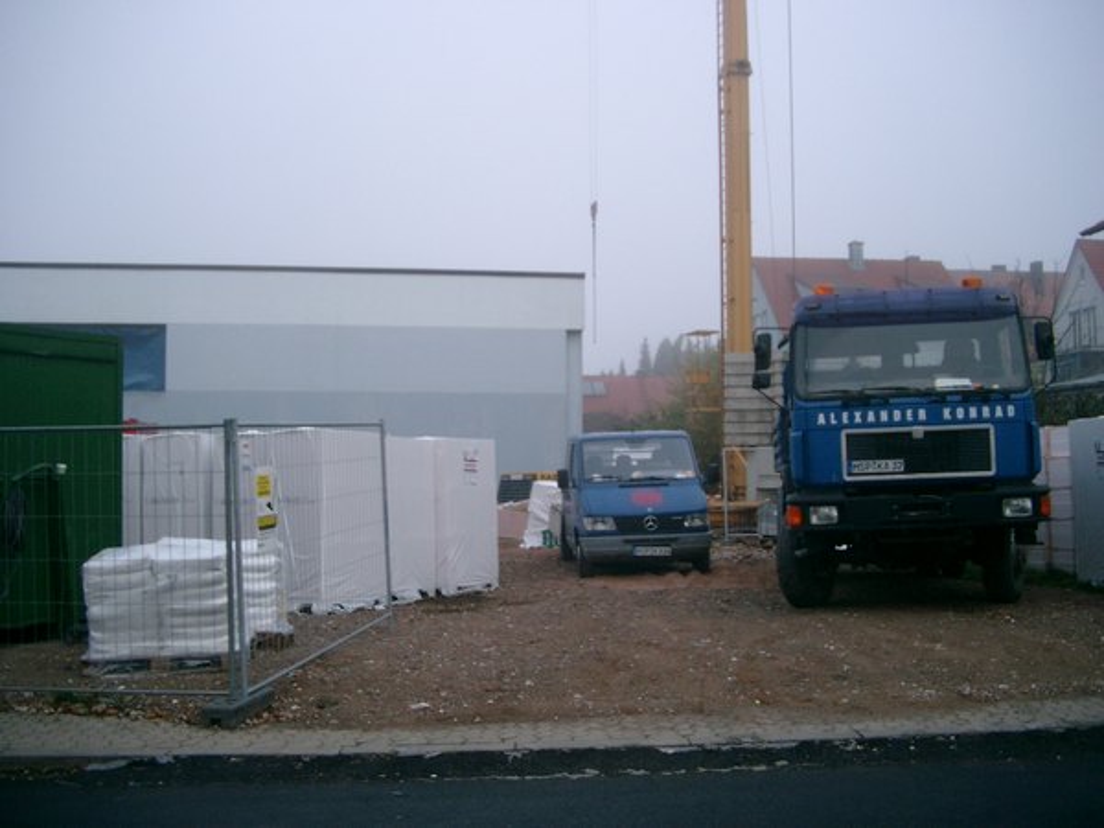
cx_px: 552
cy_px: 414
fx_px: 1180
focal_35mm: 37
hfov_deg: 50.1
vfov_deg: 38.7
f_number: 2.6
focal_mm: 7.6
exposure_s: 1/800
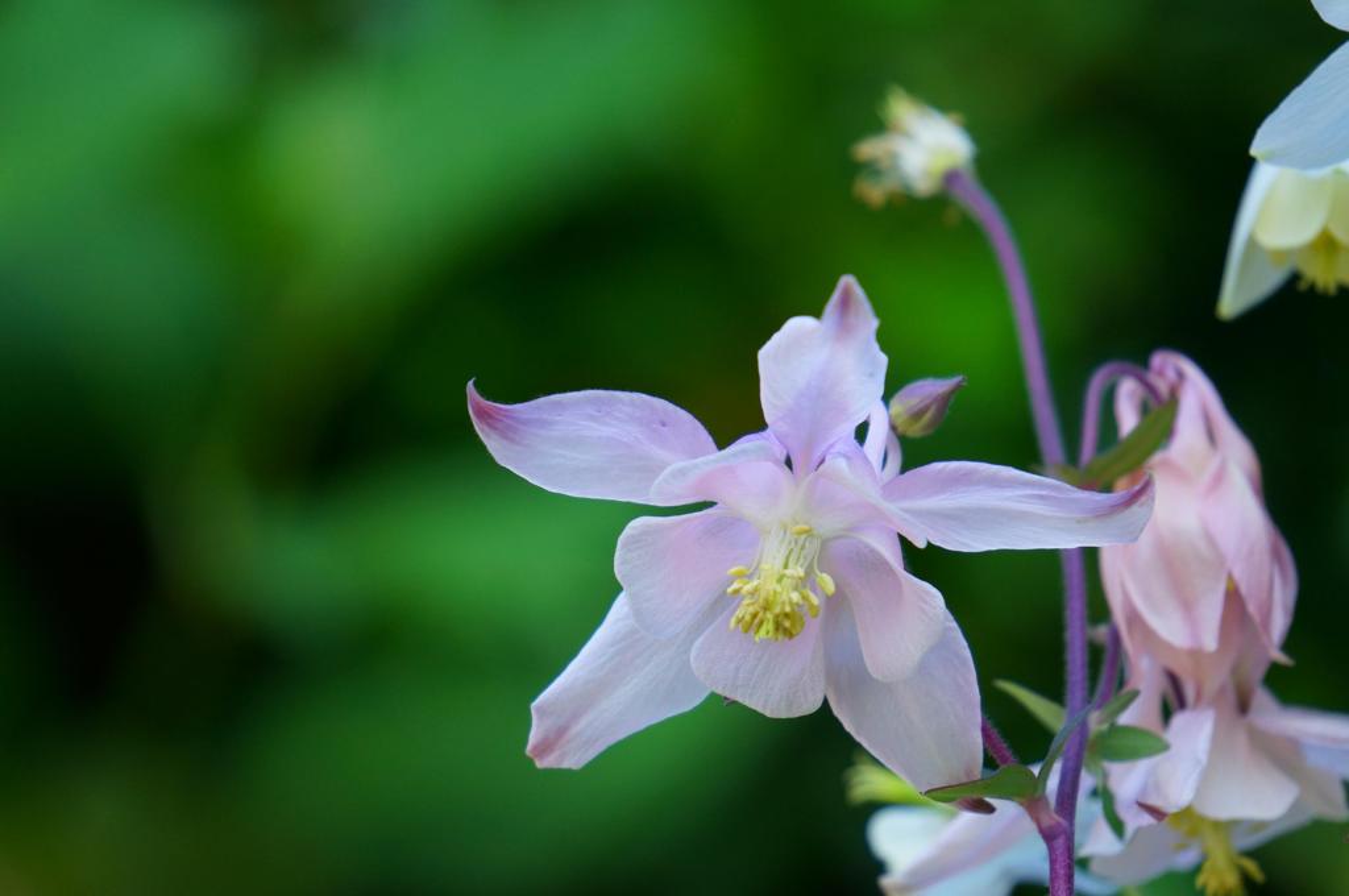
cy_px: 448
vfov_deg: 4.4
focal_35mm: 315
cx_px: 674
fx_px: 11789
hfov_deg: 6.5
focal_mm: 210
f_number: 6.3
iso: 800
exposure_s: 1/400
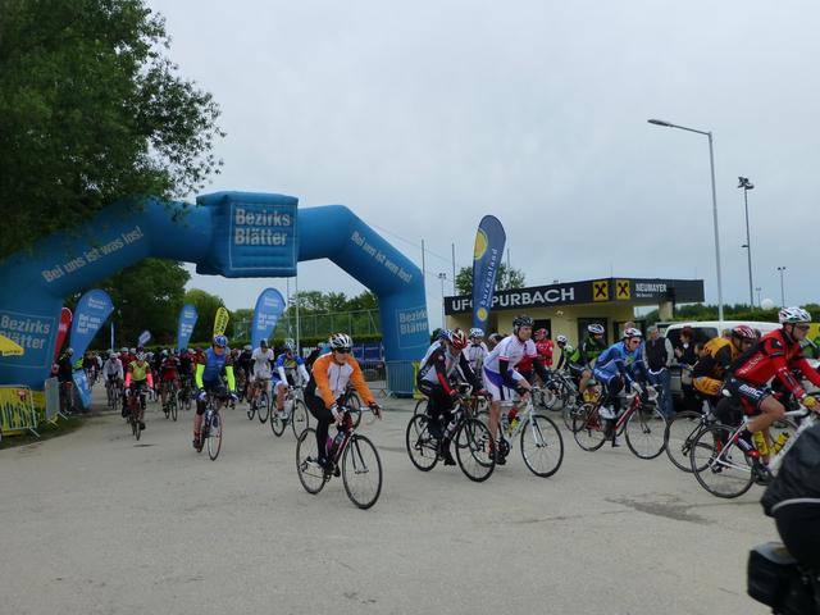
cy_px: 308
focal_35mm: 31
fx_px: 734
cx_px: 410
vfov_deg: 45.4
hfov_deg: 58.4
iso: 160
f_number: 4
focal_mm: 5.4
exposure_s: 1/800
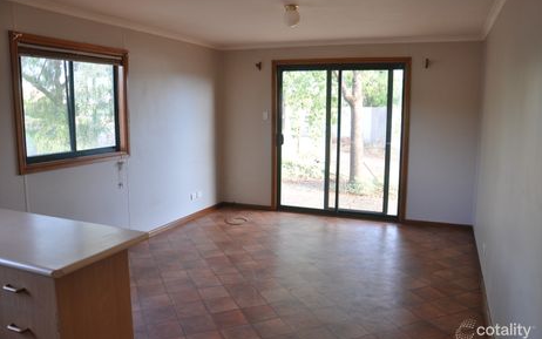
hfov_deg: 66.5
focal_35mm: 28
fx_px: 414
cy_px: 171
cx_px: 275
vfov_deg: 44.6
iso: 400
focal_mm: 18
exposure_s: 1/30
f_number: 5.6
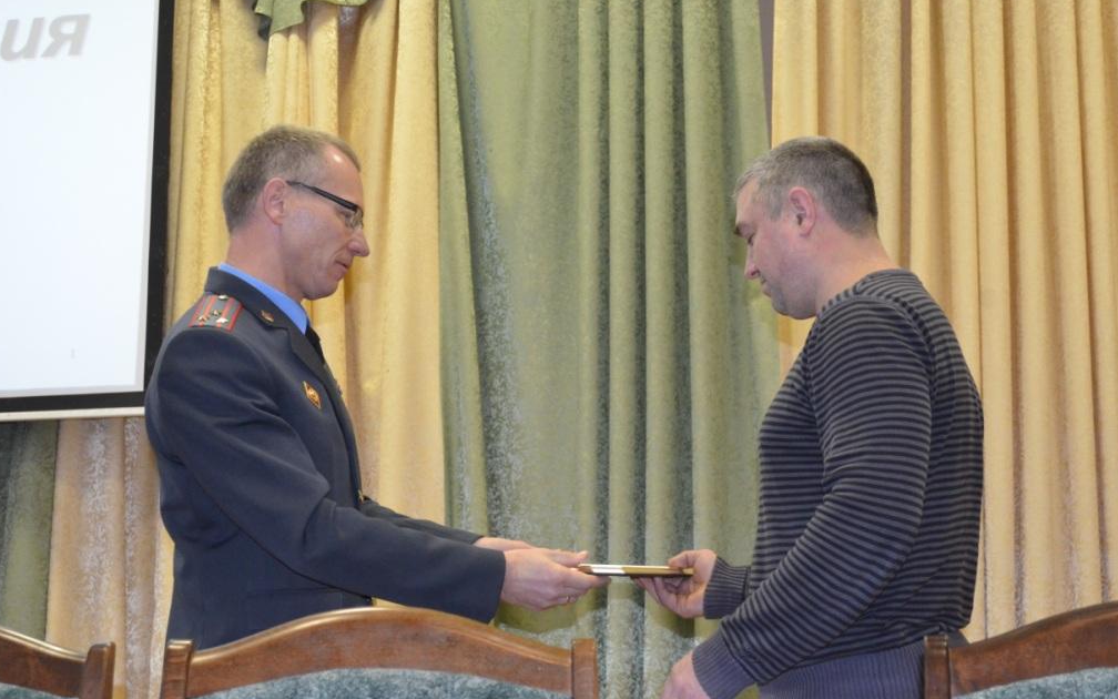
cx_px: 558
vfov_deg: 21.0
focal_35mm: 62
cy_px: 331
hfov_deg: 33.0
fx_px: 1889
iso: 3200
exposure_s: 1/60
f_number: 5.3
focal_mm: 40
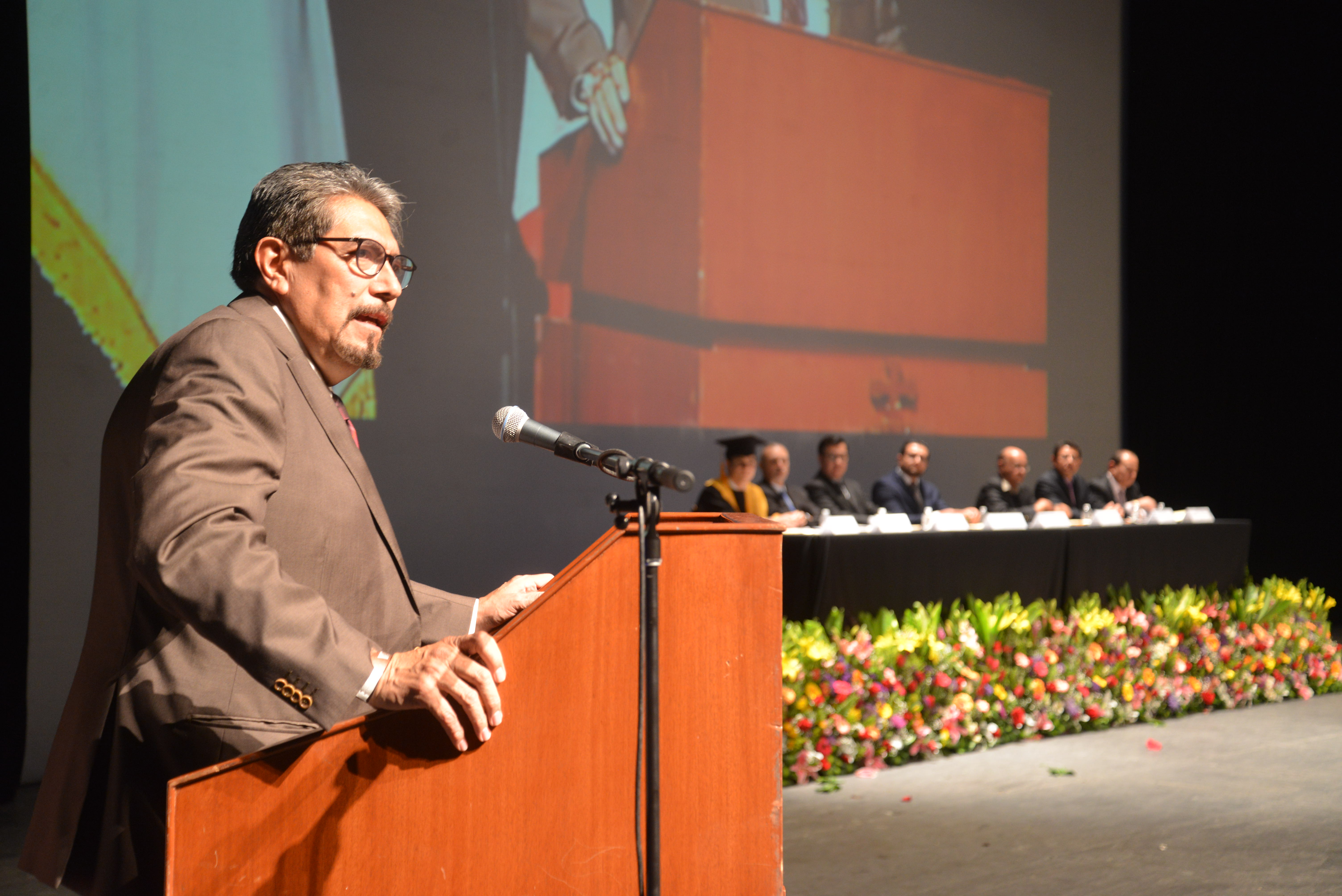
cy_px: 448
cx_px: 671
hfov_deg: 38.2
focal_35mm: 52
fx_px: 1939
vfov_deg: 26.0
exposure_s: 1/25
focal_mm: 52
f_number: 4.2
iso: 1600
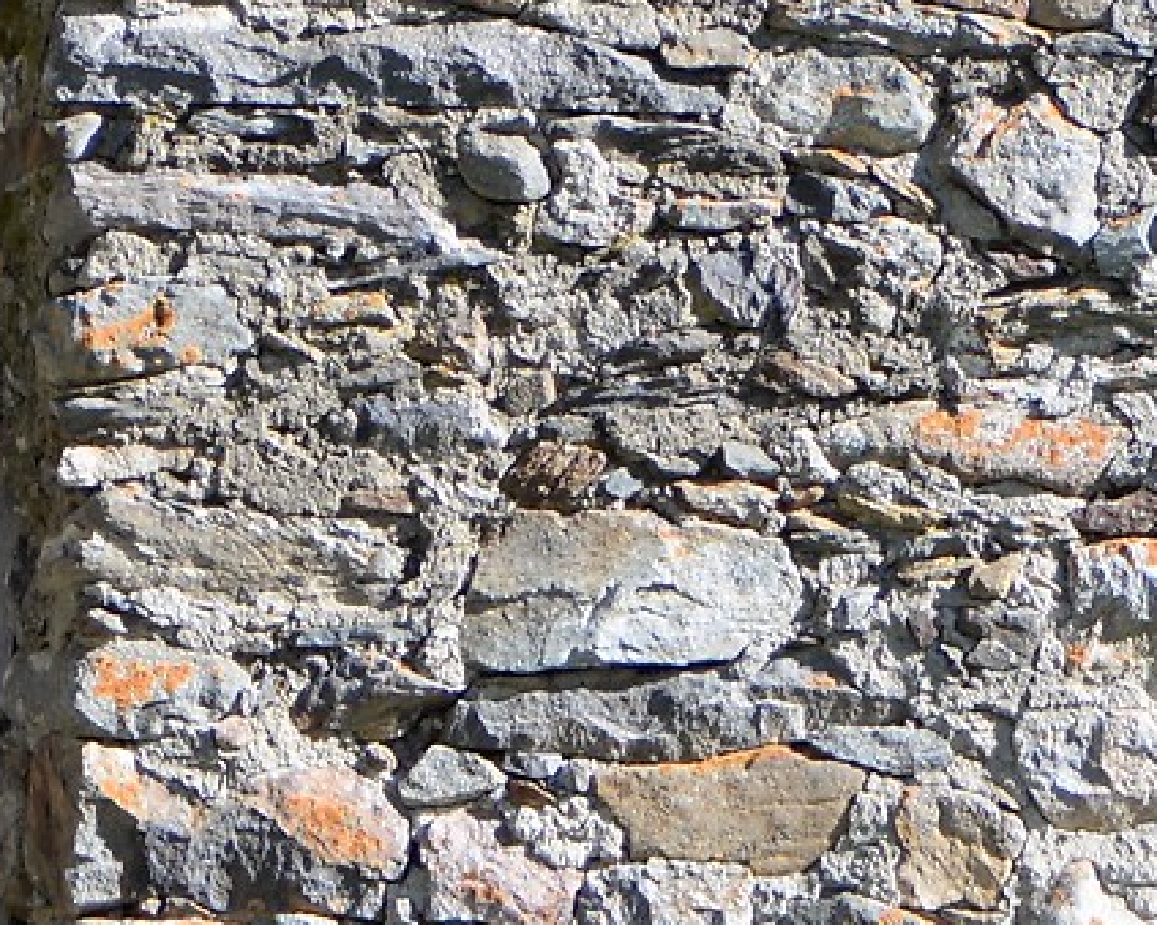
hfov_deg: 3.3
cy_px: -933
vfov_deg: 2.6
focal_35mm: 595
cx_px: 529
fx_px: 20370
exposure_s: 1/160
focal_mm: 112
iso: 100
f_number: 6.3
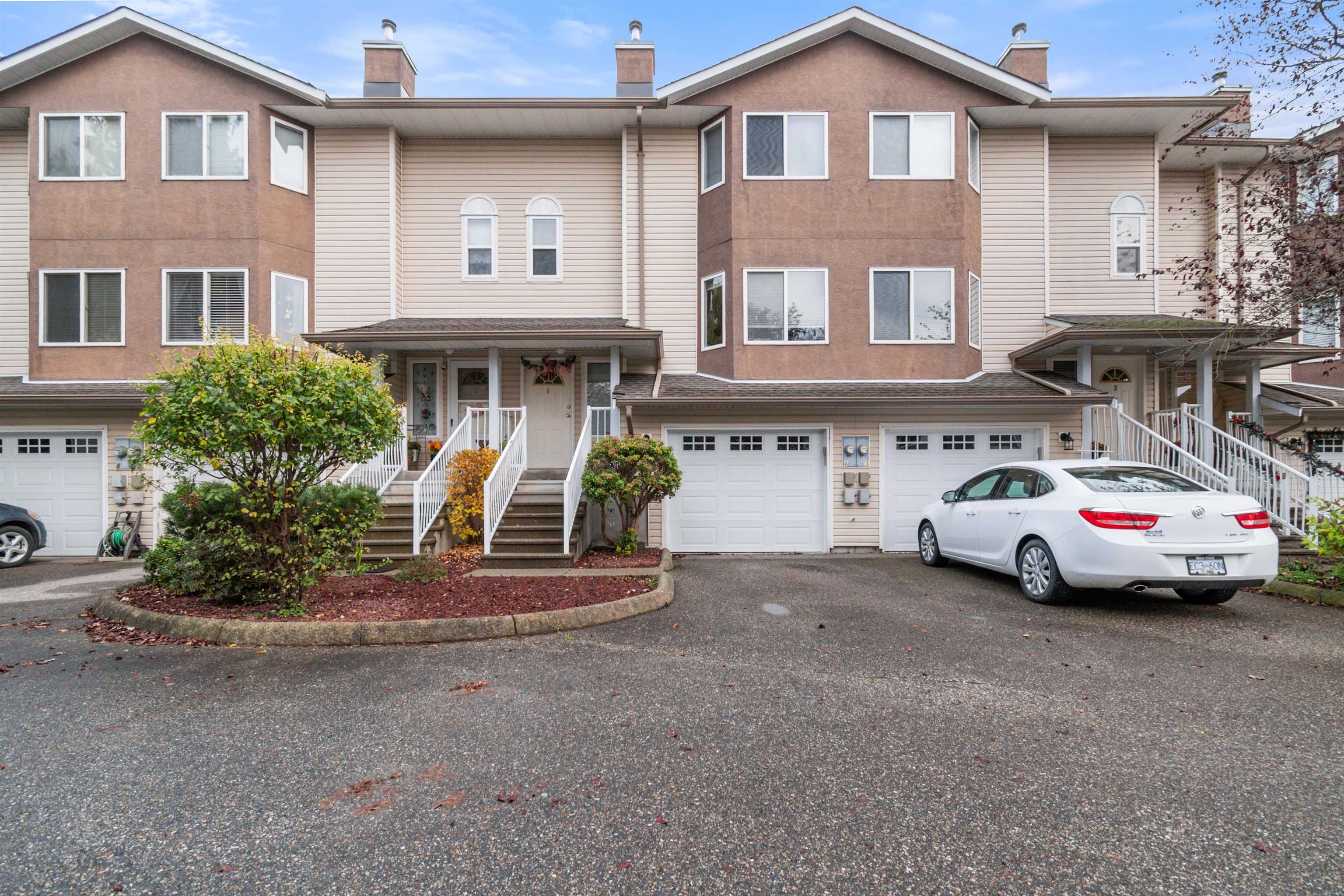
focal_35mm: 15
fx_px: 560
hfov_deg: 100.4
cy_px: 448
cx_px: 672
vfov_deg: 77.3
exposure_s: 1/40
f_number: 7.1
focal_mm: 10
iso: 250
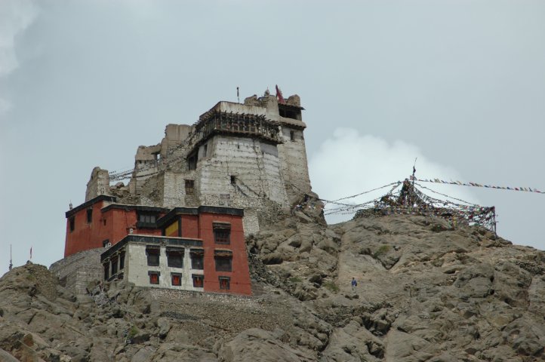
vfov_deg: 3.8
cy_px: 181
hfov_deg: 5.7
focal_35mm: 360
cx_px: 272
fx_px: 5445
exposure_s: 1/2000
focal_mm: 240
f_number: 5.6
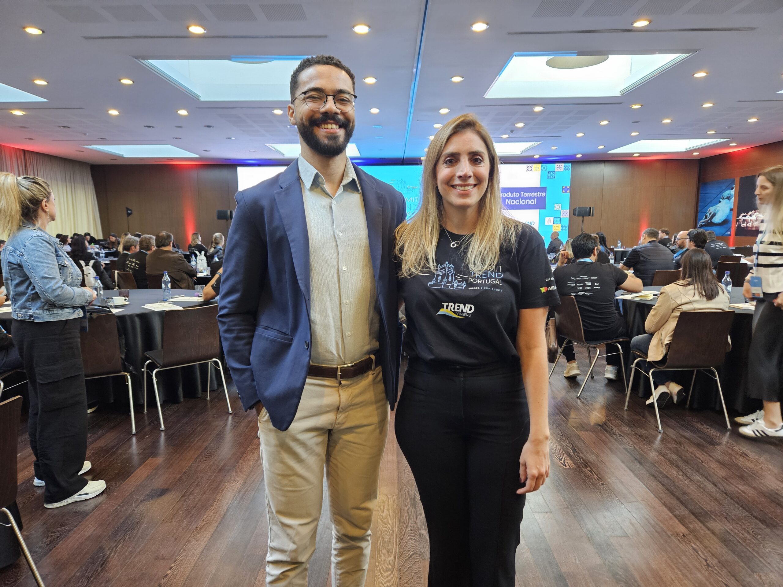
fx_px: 520
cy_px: 294
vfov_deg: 58.9
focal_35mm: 23
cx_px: 392
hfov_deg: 73.9
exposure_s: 1/40
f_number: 1.8
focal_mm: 5.4
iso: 640
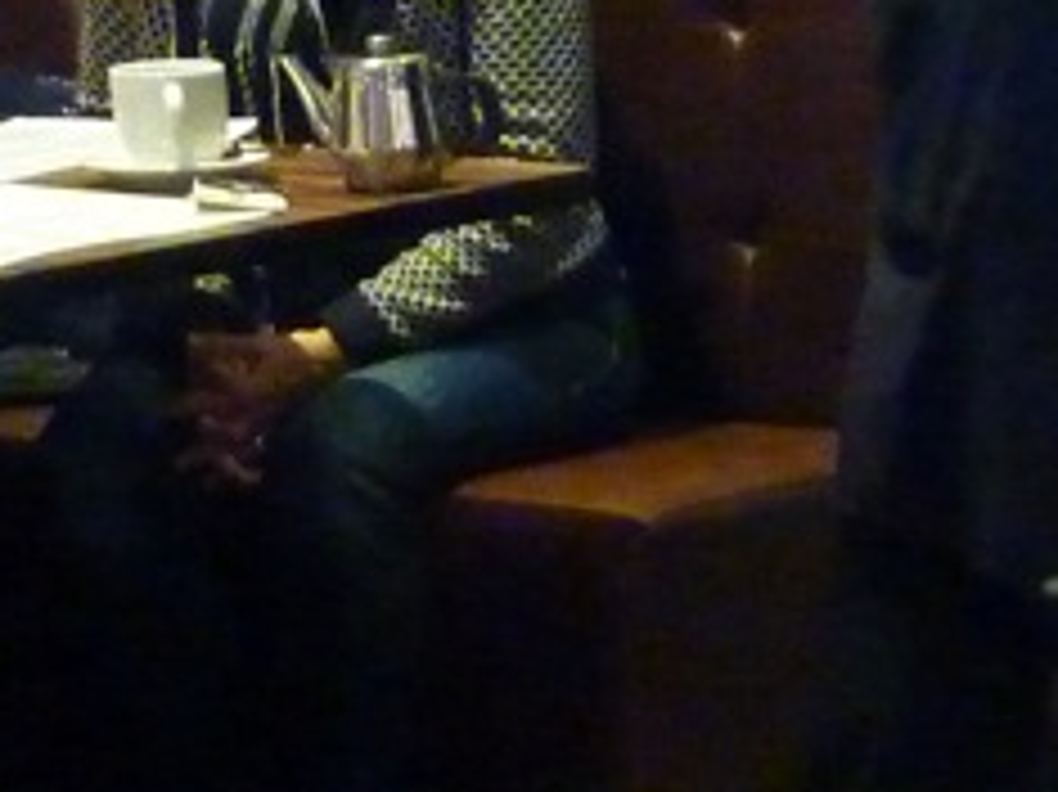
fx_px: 5193
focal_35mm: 170
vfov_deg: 8.4
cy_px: 1467
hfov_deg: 10.8
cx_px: 1976
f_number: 3.6
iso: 800
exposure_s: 1/13
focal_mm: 6.5
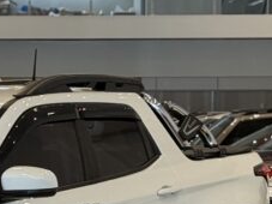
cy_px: 247
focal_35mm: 217
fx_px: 1704
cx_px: -87
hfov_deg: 9.0
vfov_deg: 6.8
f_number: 1.78
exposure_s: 1/60
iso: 64
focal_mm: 6.76
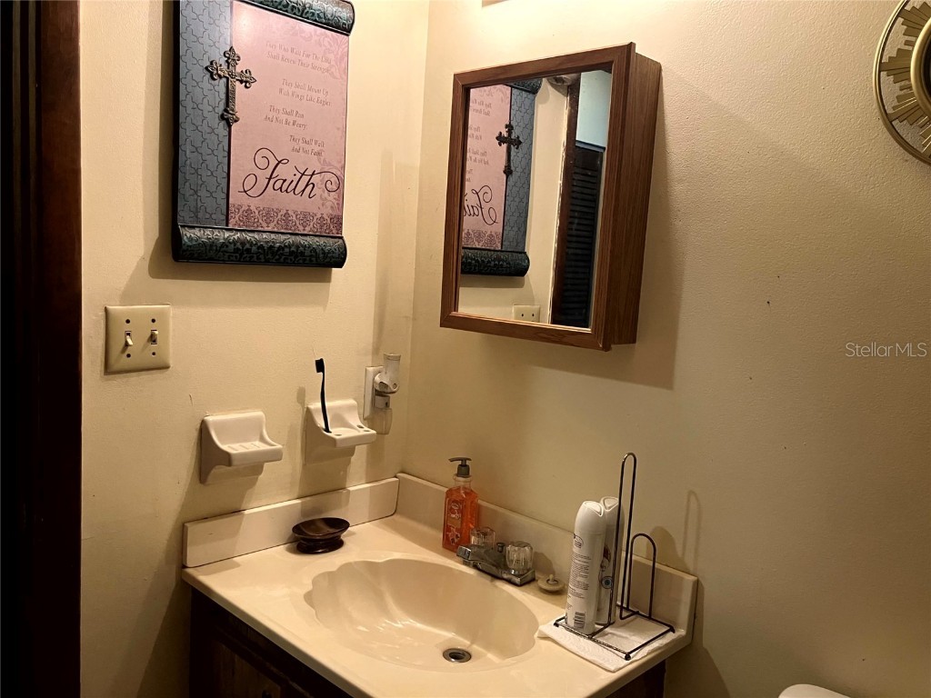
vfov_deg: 49.7
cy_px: 349
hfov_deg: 63.4
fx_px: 753
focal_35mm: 28
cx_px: 466
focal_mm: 3.99
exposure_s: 1/60
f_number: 1.8
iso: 320
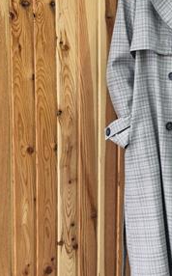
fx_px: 715
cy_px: 75
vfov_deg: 21.7
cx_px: 183
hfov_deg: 13.5
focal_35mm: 95
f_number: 1.78
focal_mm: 6.76
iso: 200
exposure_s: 1/50
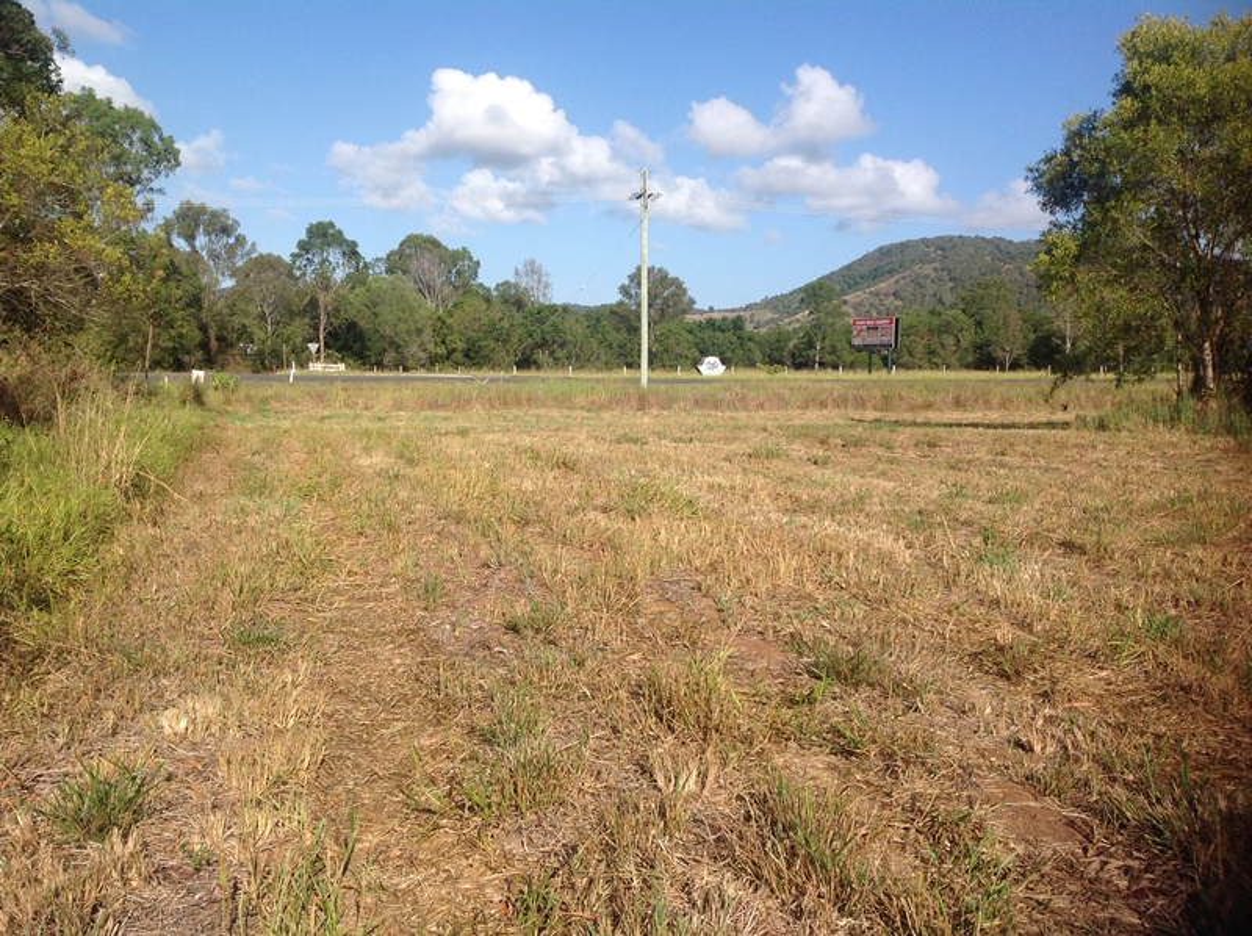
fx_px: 1264
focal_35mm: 35
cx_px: 626
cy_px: 468
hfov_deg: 52.7
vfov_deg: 40.6
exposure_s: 1/2326
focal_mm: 4.28
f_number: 2.4
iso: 50
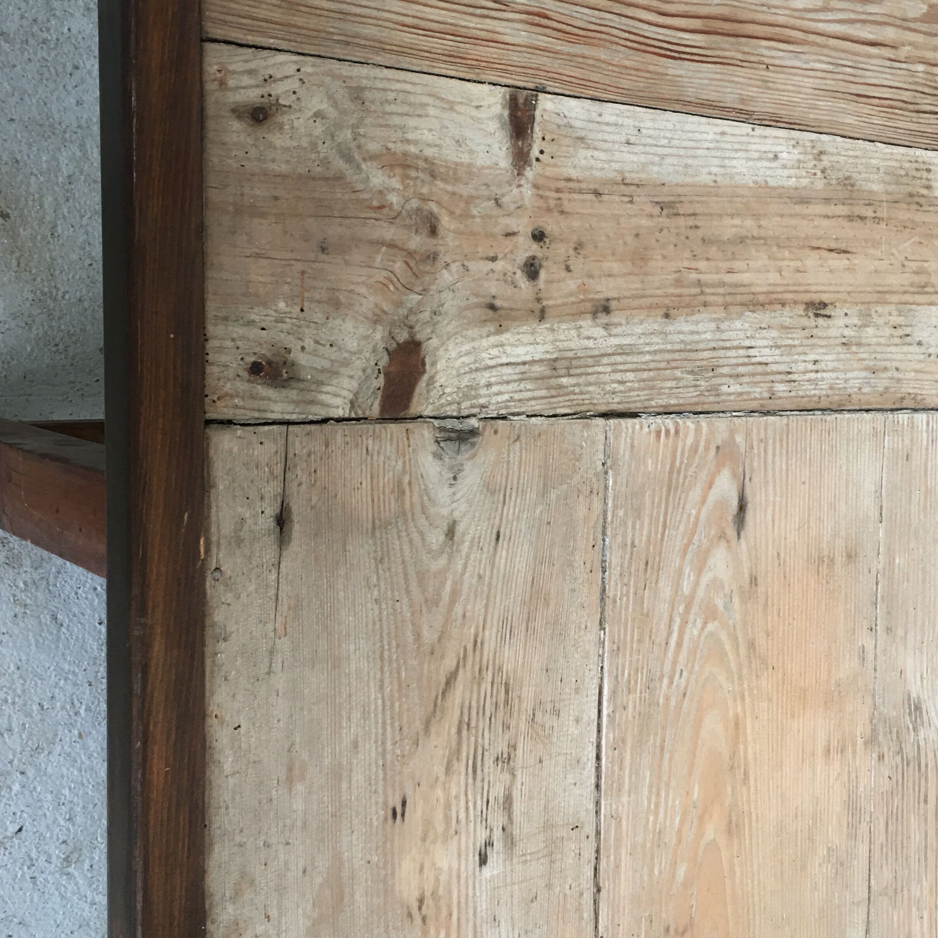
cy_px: 436
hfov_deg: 39.0
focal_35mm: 43
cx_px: 552
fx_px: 1318
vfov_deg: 39.1
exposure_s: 1/17
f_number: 2.2
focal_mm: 4.15
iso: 32
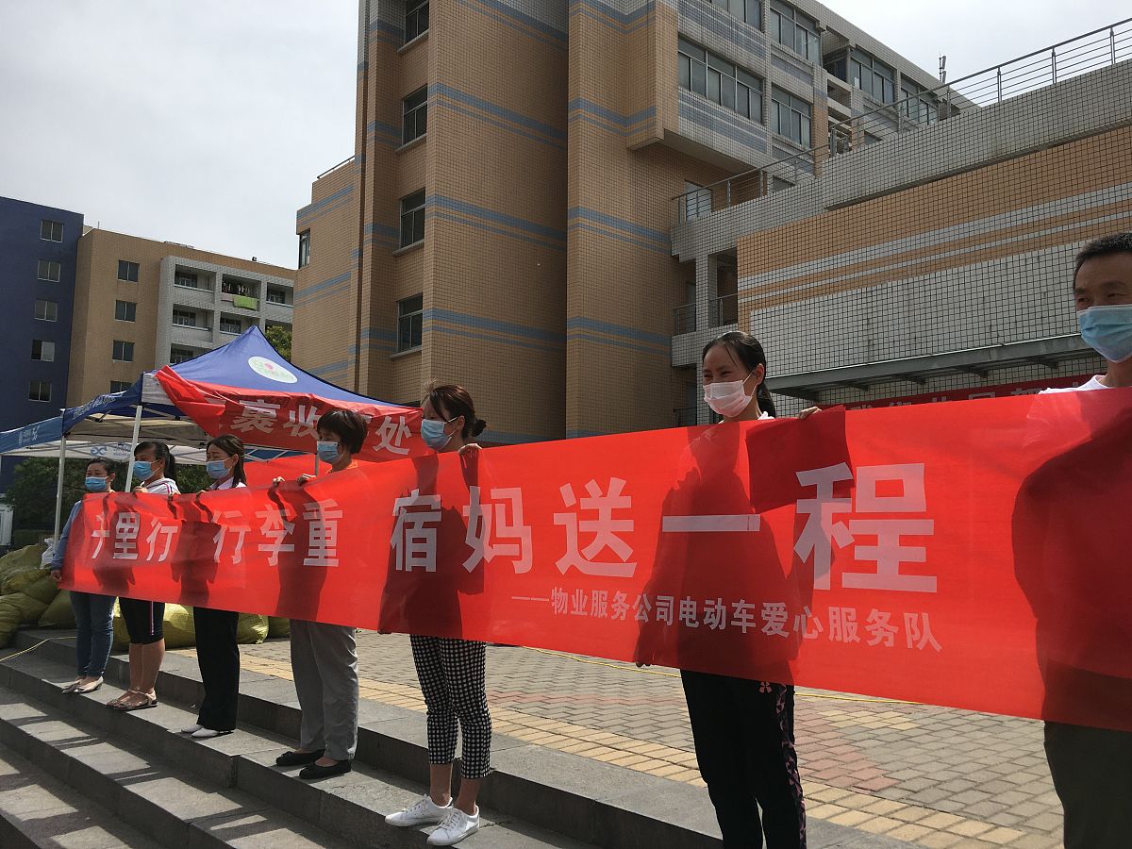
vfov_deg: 48.2
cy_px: 424
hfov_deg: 61.7
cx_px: 566
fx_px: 948
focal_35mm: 29
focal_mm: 4.15
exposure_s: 1/2137
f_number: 2.2
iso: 25
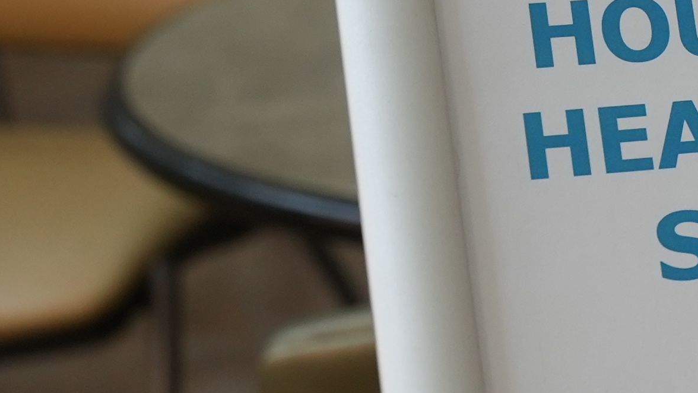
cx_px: 1001
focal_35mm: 136
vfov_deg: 8.9
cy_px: 157
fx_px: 2518
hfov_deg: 14.8
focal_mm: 36
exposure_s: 1/160
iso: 1600
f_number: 4
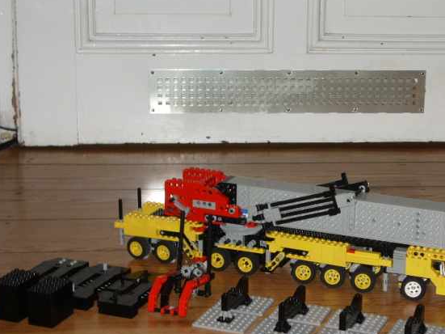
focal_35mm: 90
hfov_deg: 21.7
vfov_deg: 16.4
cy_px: 160
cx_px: 303
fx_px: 1157
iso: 100
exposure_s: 1/50
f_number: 3.5
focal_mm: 10.2
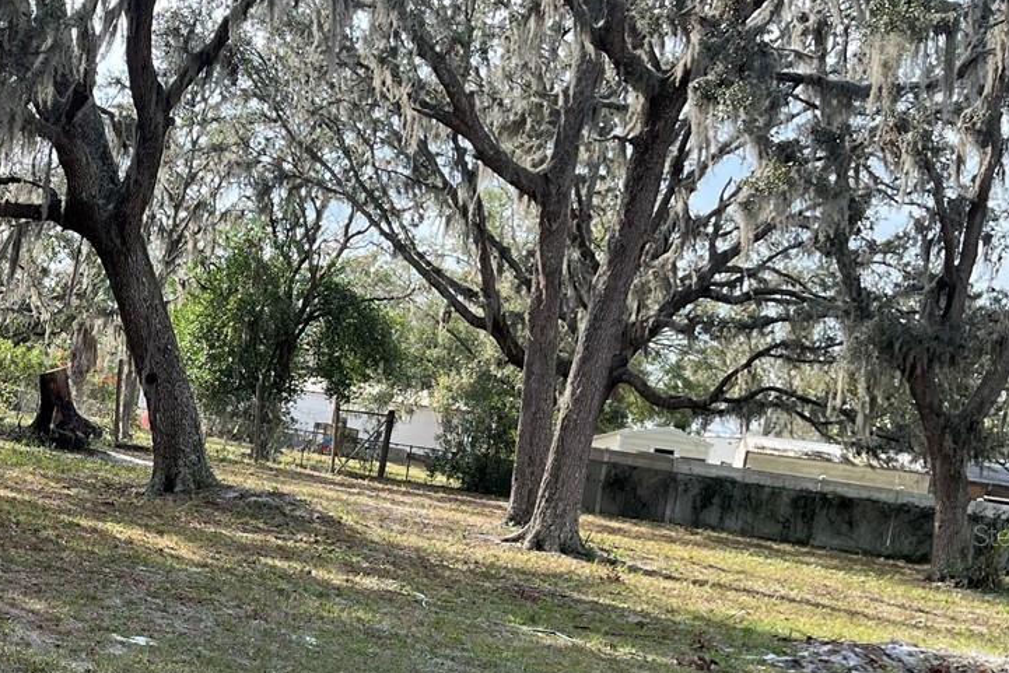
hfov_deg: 30.8
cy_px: 534
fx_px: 1682
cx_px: -14
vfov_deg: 22.3
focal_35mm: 60
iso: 50
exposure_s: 1/727
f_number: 1.6
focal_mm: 5.1
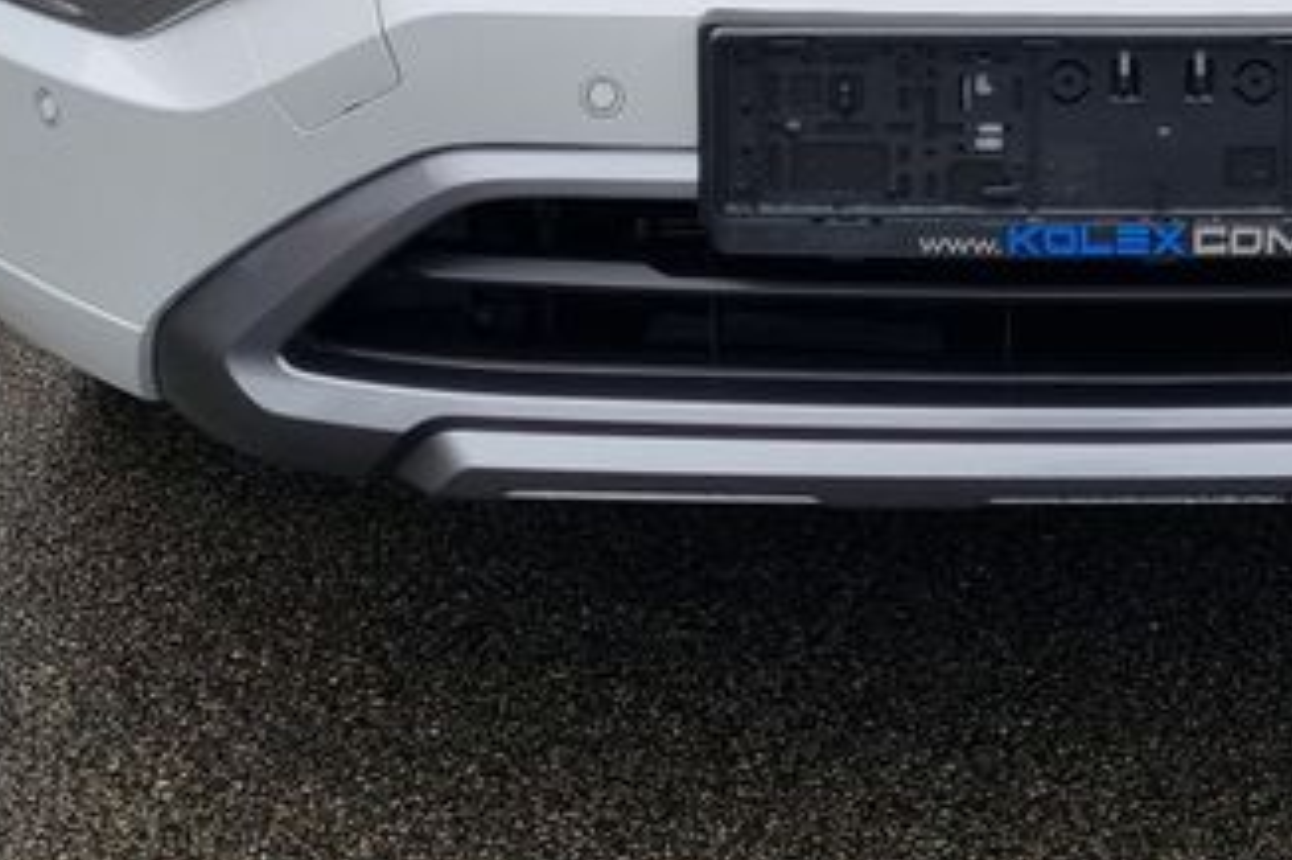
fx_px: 3049
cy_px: -543
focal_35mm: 85
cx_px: 1149
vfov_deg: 14.6
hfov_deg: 23.3
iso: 50
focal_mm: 5.4
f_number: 1.8
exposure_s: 1/469
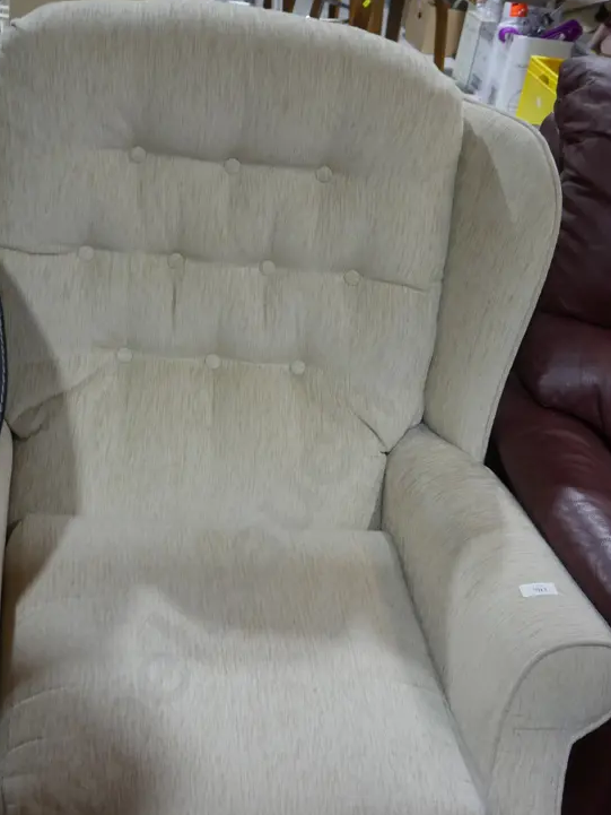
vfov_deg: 35.4
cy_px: 496
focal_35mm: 54
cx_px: 298
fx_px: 1270
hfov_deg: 27.0
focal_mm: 19
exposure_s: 1/60
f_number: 4.1
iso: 400
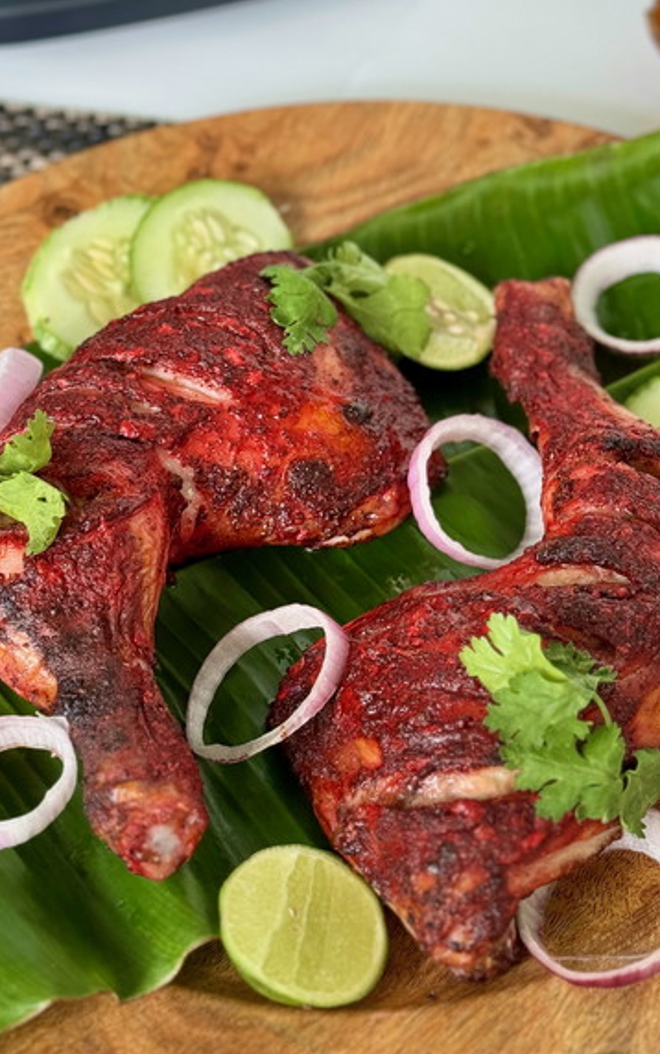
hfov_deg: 16.9
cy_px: 381
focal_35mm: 77
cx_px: 444
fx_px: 2214
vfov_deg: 26.7
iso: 64
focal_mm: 6.76
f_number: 1.78
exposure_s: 1/121
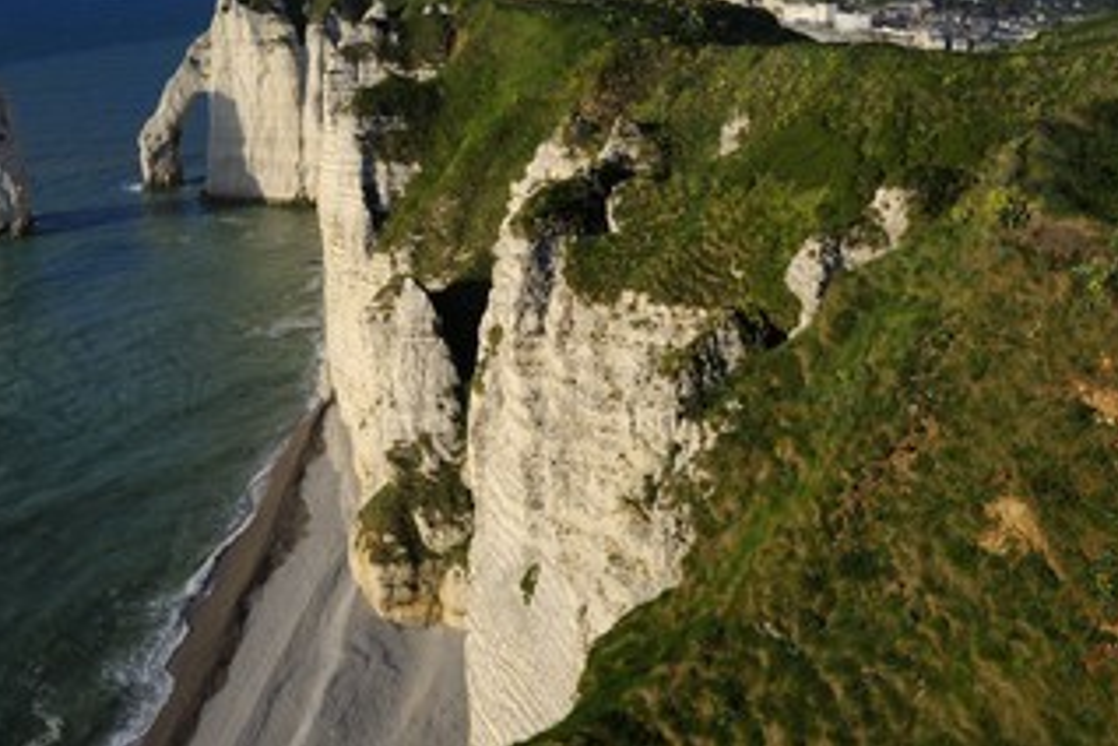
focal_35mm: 41
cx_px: 445
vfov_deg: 32.4
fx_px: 1273
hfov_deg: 47.1
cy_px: 257
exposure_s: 1/250
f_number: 13
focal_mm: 31
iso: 200
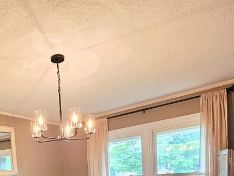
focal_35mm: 31
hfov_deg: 55.2
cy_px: 197
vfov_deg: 37.4
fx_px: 210
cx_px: 55
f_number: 2.2
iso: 200
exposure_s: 1/60
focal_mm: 2.2
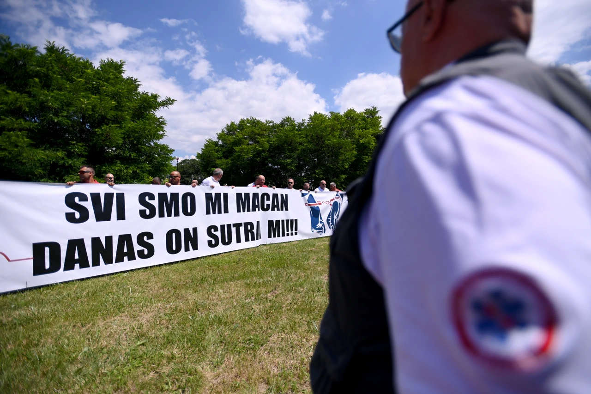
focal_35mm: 17
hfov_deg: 93.3
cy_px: 197
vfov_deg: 70.4
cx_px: 296
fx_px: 279
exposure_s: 1/4000
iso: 100
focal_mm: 17
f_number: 2.8
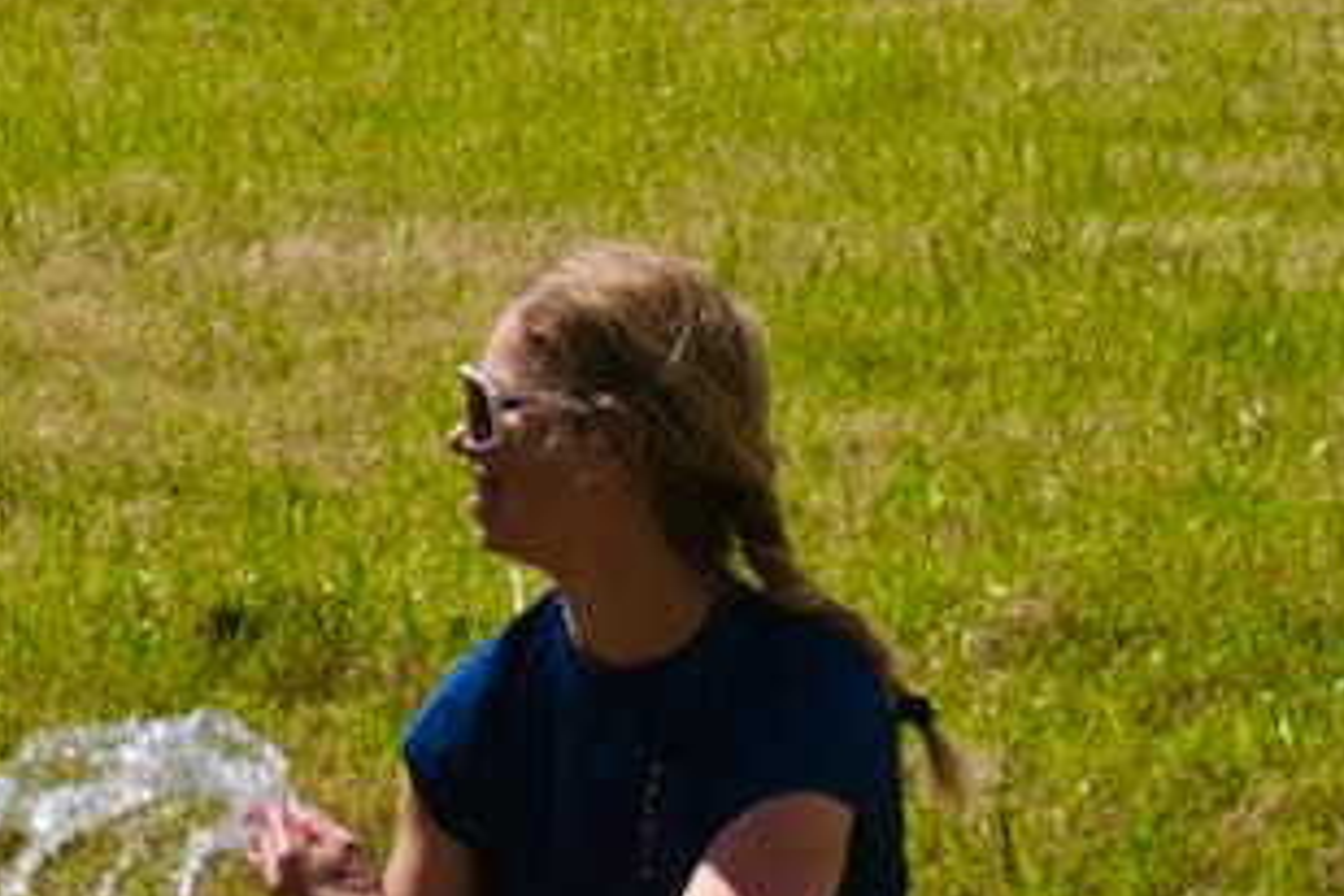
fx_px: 9967
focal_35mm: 267
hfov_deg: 7.6
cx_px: -700
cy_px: 496
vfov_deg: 5.1
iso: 100
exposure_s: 1/500
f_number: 8
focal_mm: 50
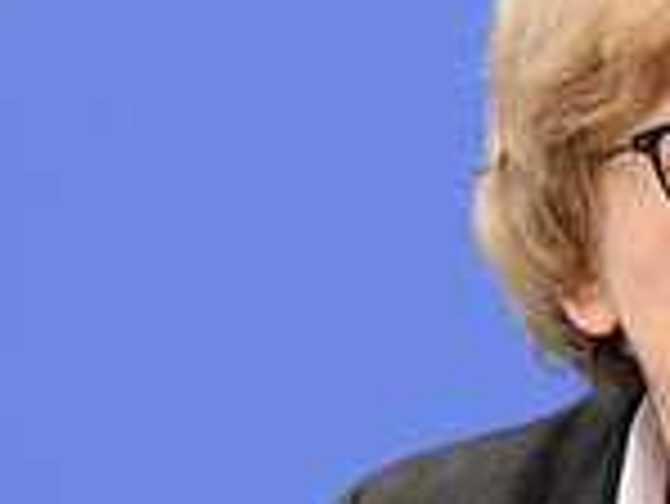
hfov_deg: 4.5
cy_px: 342
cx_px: 821
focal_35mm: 436
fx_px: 8446
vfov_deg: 3.4
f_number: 5
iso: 2500
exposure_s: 1/400
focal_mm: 150
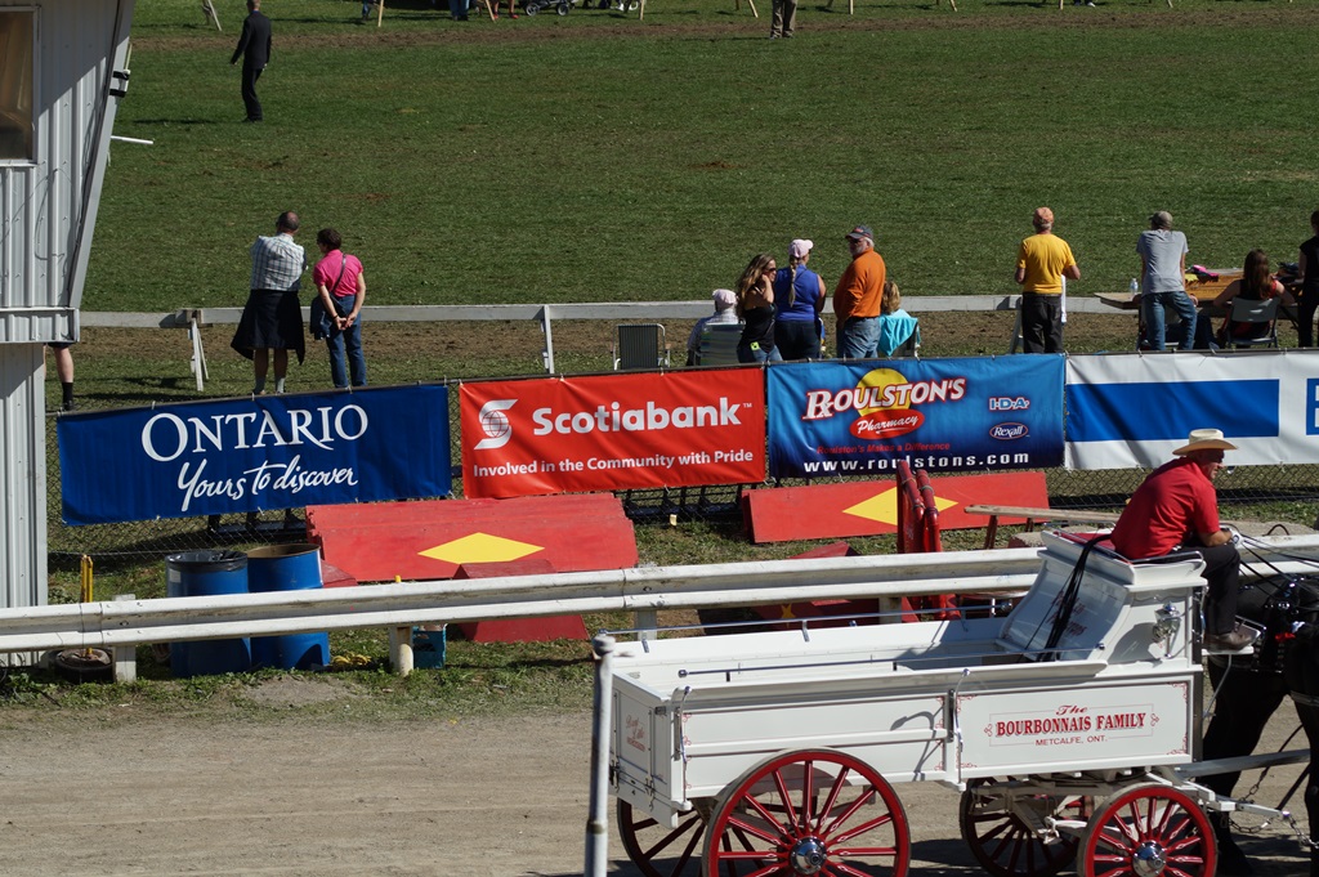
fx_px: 6040
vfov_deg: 8.3
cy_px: 438
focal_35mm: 165
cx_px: 660
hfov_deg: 12.5
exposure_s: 1/400
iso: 100
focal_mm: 110
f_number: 7.1
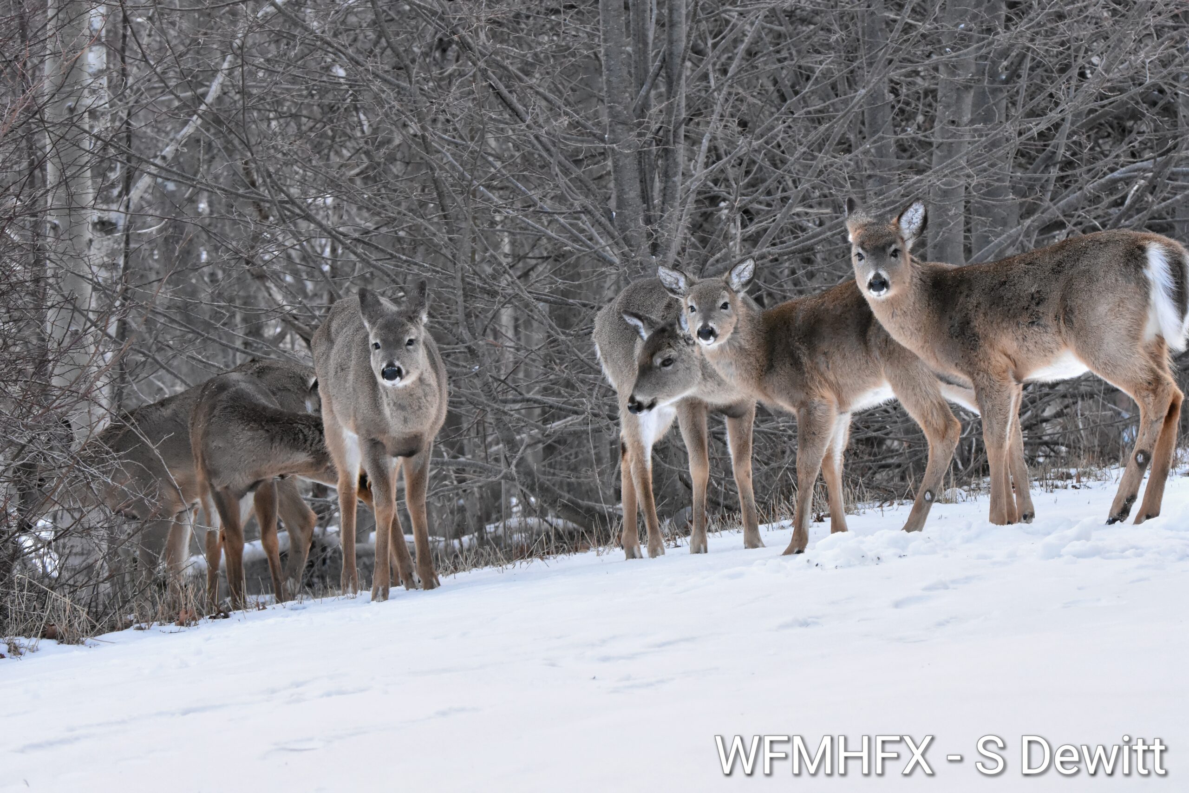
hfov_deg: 7.6
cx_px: 594
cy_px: 396
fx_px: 8917
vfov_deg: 5.1
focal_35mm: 270
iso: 4000
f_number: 10
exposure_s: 1/323
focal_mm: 180
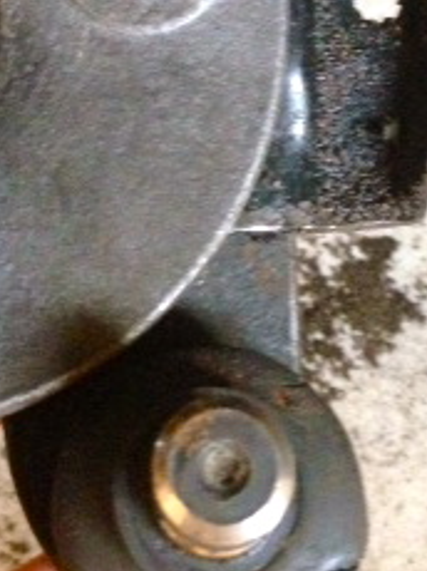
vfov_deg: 20.6
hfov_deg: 16.0
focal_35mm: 92
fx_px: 1516
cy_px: -2
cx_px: 189
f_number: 2.4
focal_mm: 4.12
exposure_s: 1/15
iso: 500
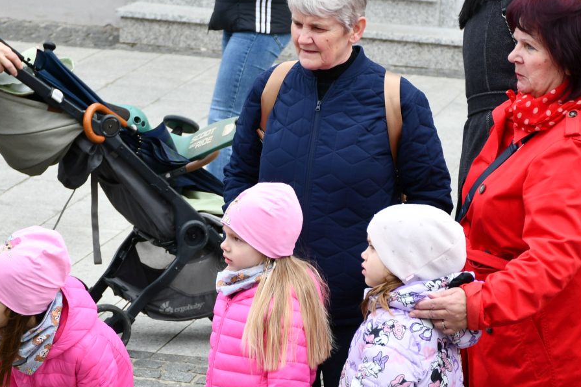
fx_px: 3678
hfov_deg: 9.0
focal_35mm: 228
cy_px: 281
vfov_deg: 6.0
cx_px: 284
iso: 200
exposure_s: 1/250
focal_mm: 80
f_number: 6.3
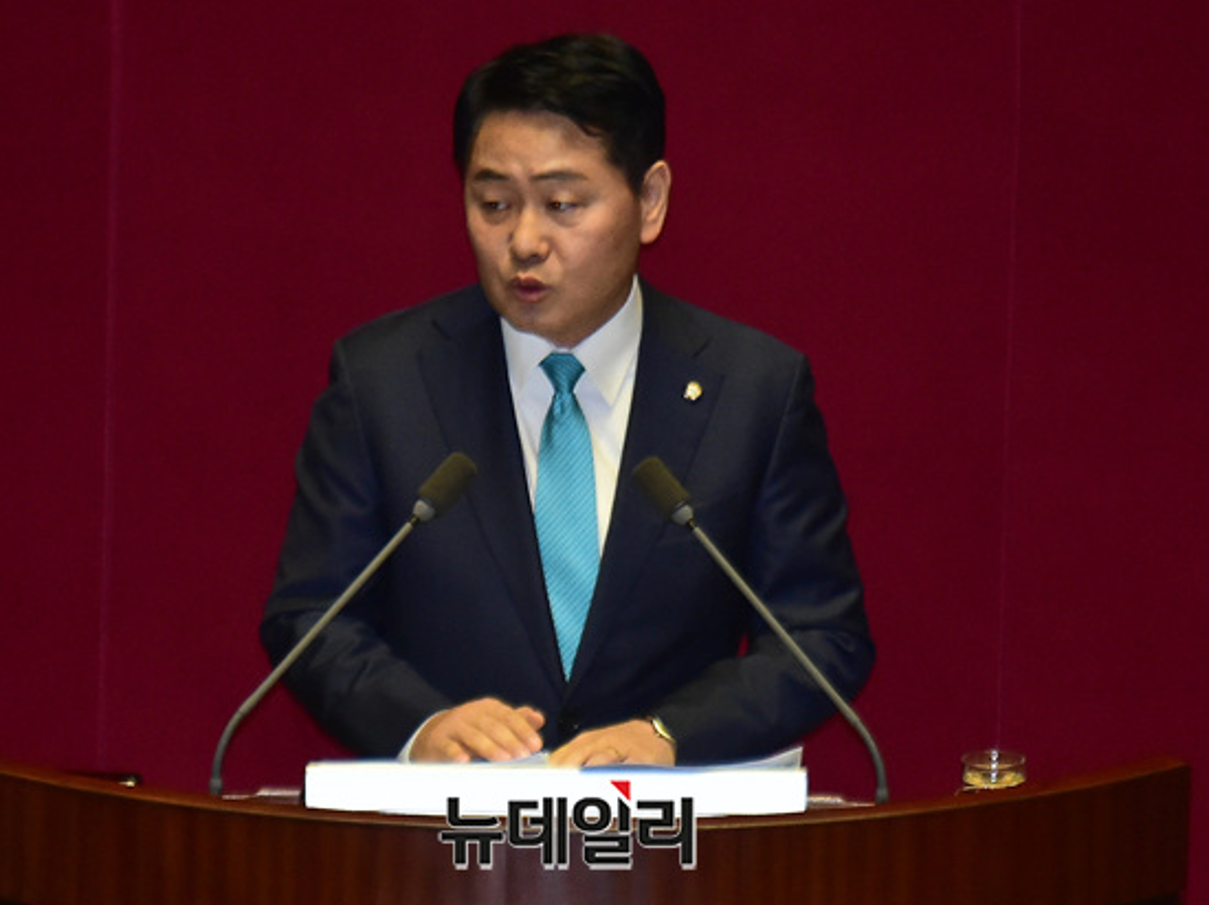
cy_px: 450
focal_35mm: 447
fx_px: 15605
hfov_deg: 4.4
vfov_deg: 3.3
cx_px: 563
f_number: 5.6
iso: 5000
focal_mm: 400
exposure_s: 1/250
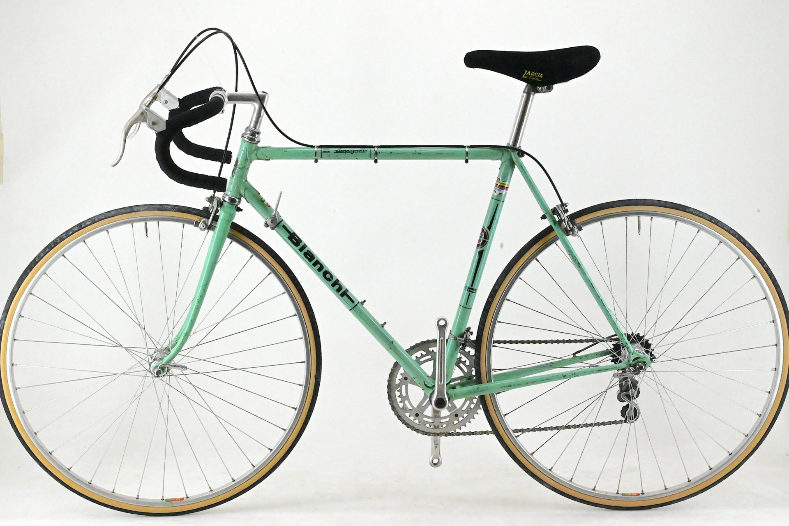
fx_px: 1534
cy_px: 263
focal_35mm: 70
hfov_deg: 28.9
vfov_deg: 19.4
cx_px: 394
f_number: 20
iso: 22800
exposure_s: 1/640
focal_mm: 70
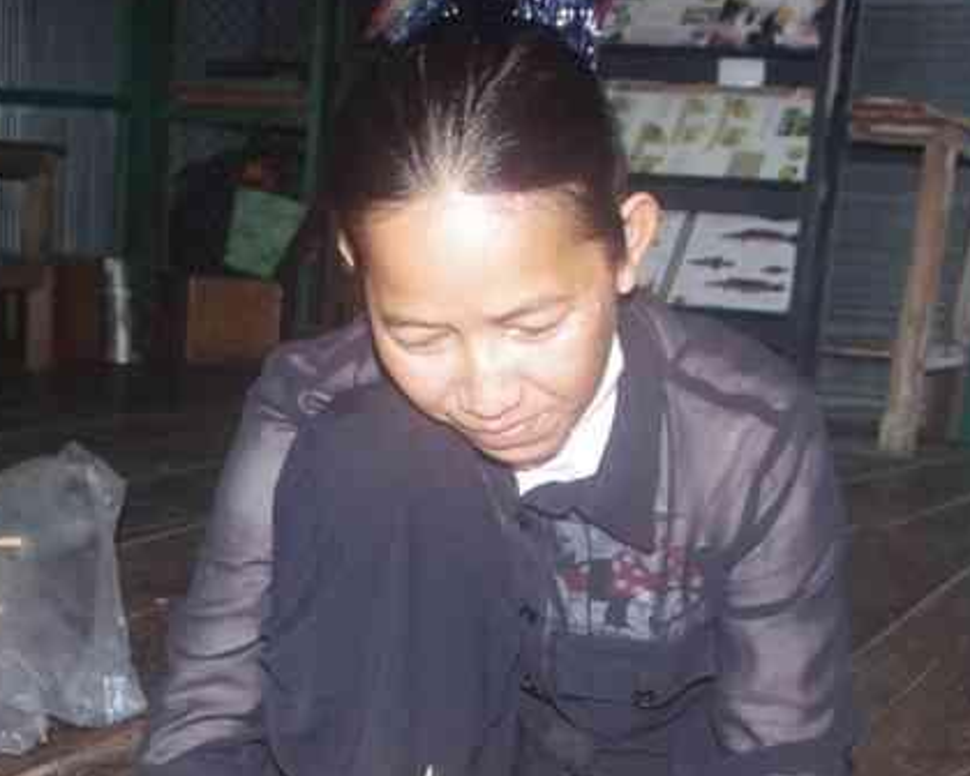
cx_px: 269
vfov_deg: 22.1
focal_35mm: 67
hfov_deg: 28.0
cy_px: 739
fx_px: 1923
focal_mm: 20
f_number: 8
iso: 1600
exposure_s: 1/50
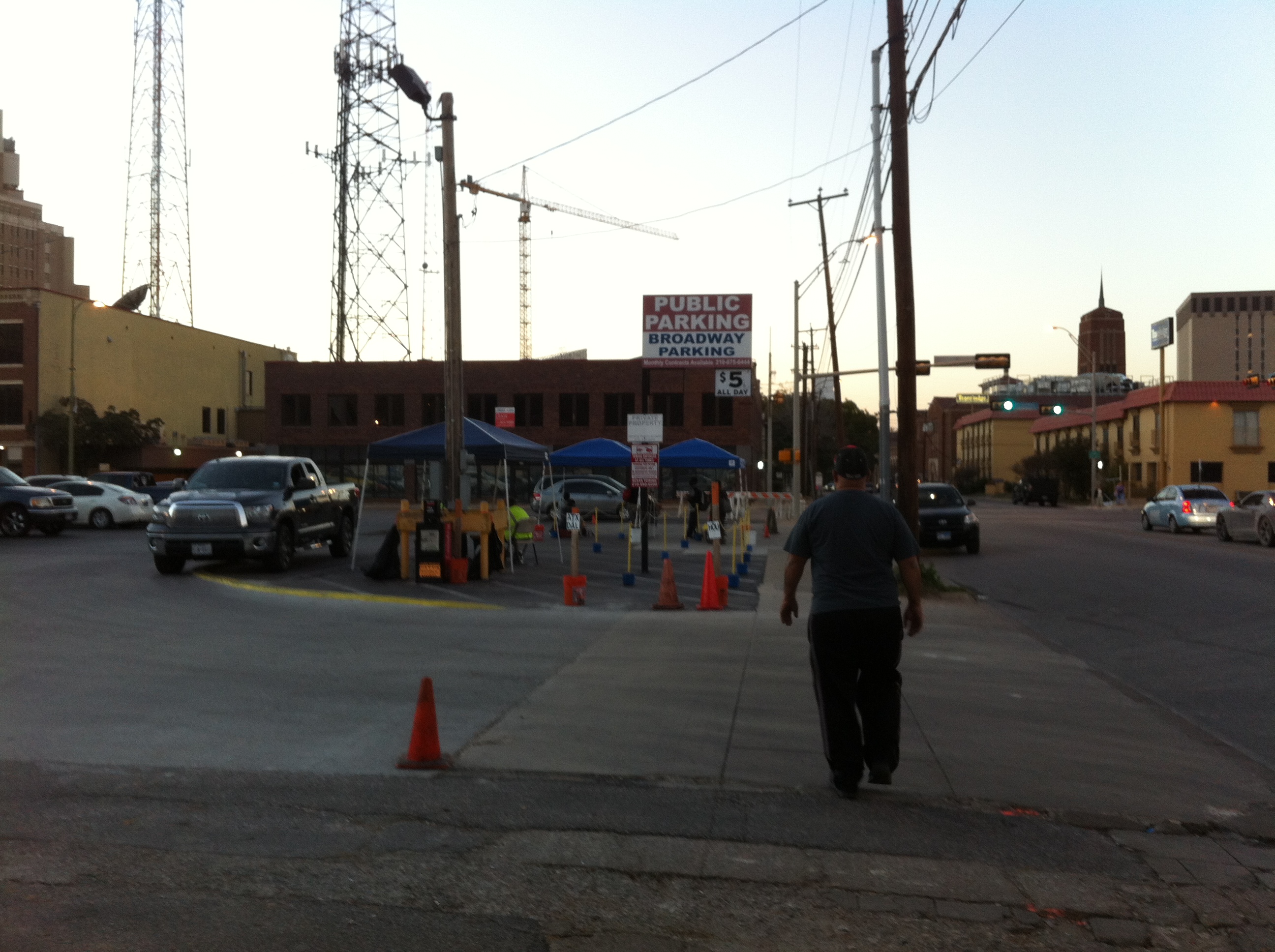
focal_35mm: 35
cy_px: 476
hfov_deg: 52.7
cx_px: 638
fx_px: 1287
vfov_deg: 40.6
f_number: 2.8
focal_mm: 3.85
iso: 80
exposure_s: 1/30
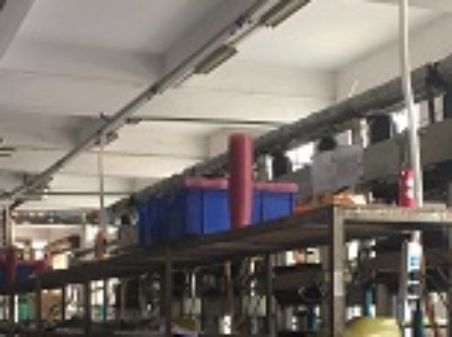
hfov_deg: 25.5
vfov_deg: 19.1
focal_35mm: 76
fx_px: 990
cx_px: 325
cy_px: 272
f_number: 2.2
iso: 100
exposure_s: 1/33
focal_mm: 4.15
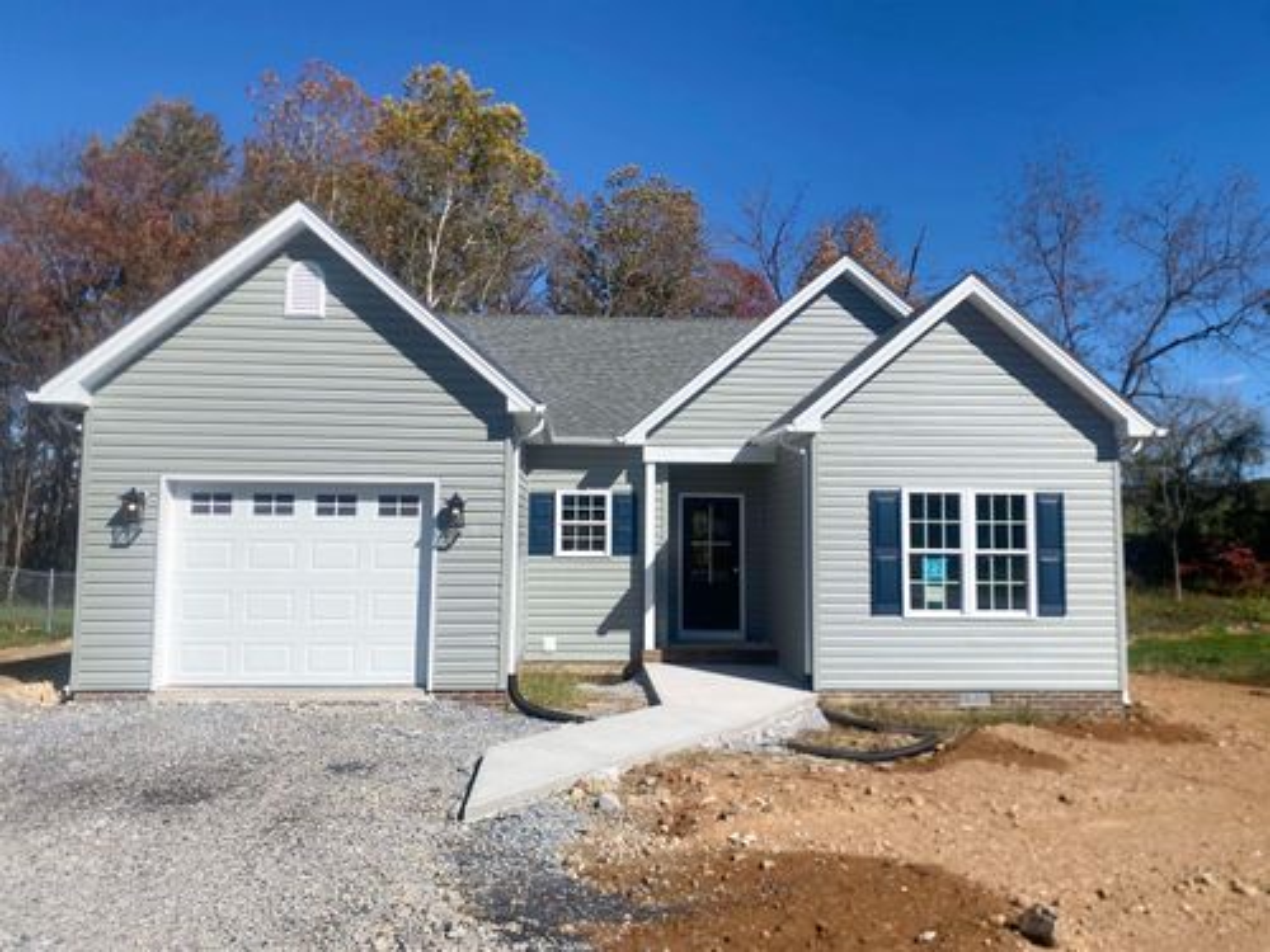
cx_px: 635
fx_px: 954
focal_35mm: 26
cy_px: 476
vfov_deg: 53.1
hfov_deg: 67.3
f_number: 1.8
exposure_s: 1/5025
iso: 32
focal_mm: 4.25
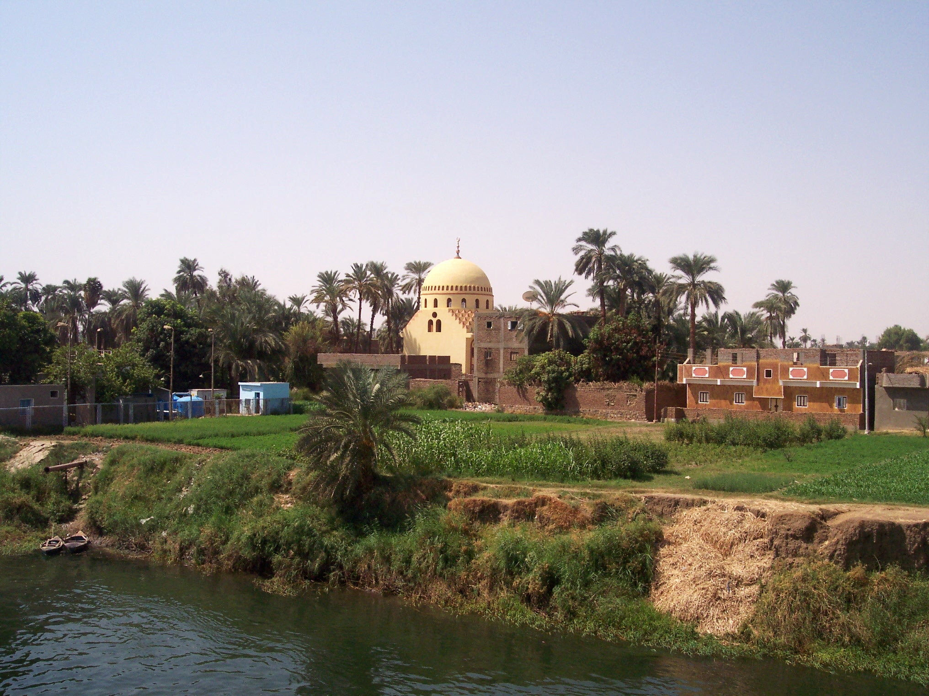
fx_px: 1020
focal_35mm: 38
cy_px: 348
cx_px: 464
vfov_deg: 37.7
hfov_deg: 49.0
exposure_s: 1/1000
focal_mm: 8
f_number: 4.8
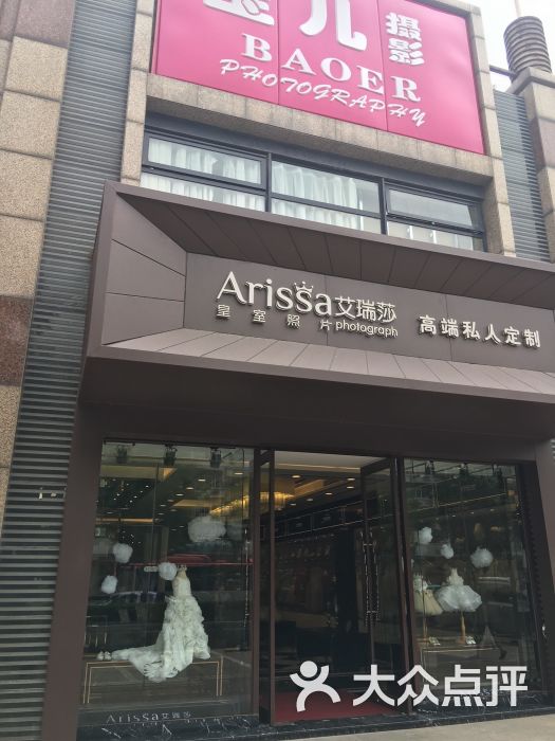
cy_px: 370
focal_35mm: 29
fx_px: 620
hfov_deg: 48.2
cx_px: 278
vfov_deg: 61.7
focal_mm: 4.15
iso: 25
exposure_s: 1/674
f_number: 2.2
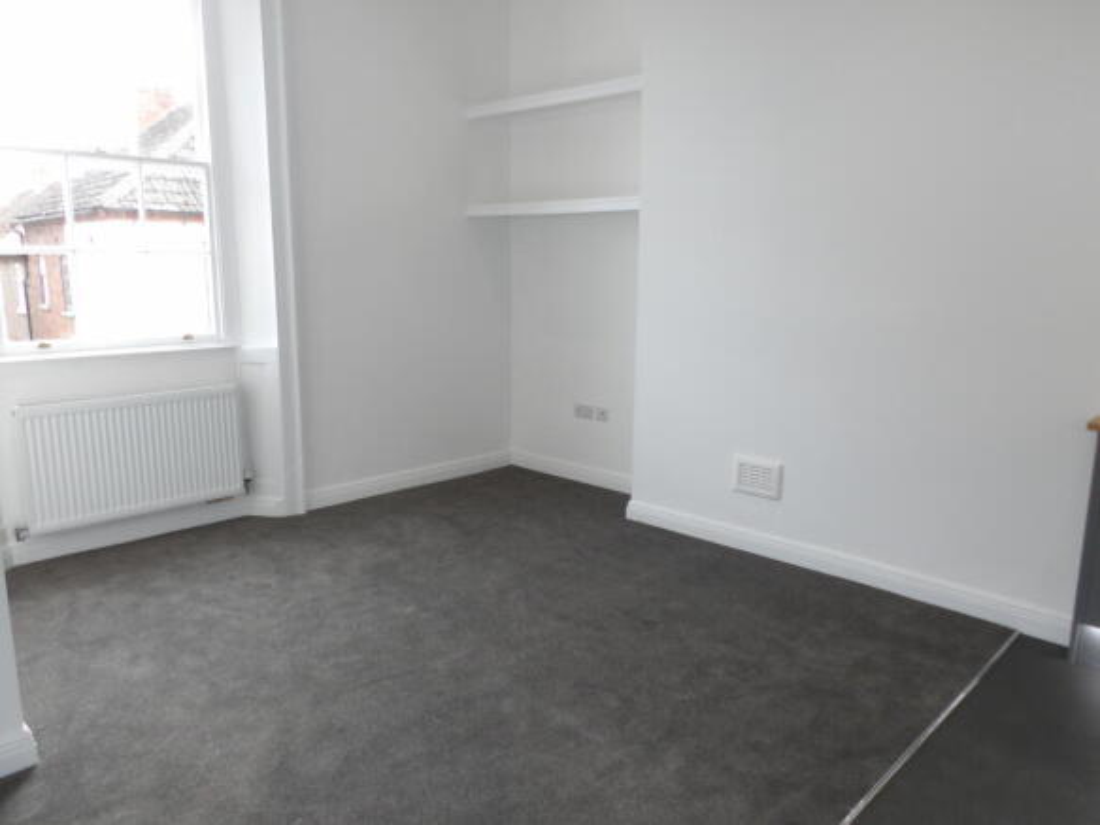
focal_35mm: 24
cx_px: 550
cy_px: 412
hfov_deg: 71.6
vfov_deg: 56.8
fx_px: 762
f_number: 4.1
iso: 117
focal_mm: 4.3
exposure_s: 1/30
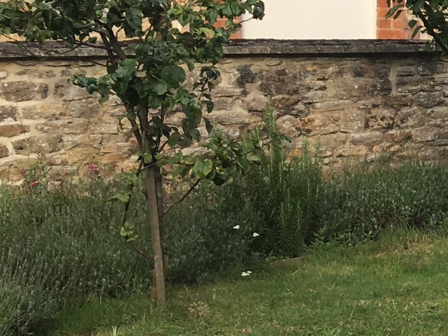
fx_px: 1618
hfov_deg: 13.1
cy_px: 141
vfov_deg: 11.9
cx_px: 958
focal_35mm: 125
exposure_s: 1/280
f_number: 2.2
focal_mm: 4.15
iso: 25
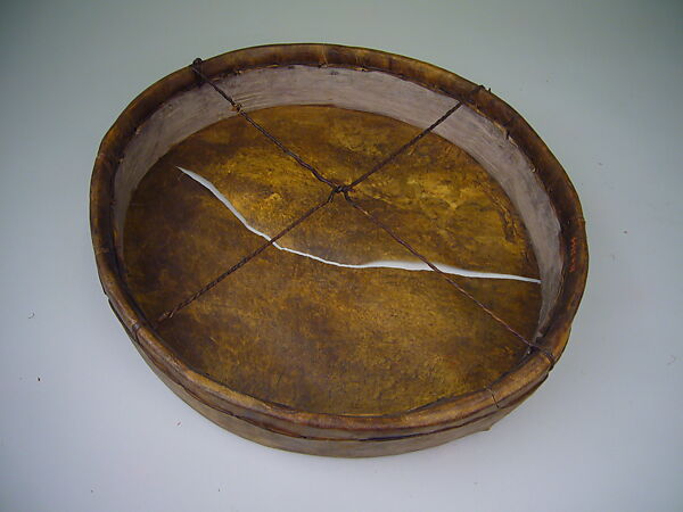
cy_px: 256
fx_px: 552
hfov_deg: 63.4
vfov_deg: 49.7
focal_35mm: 28
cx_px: 342
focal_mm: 4.6
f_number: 2.8
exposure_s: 1/40
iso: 80
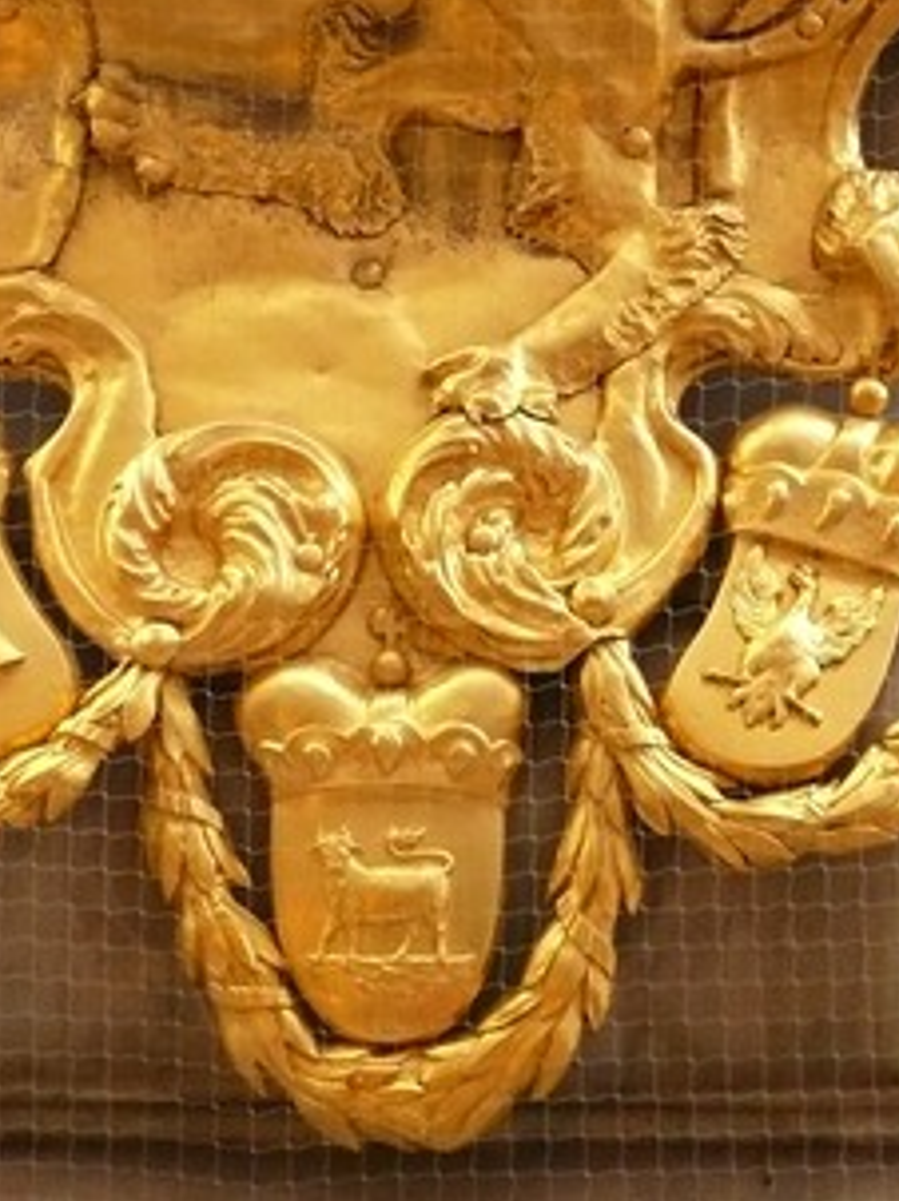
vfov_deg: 5.4
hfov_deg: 4.1
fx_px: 12588
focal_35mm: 363
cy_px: -219
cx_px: 207
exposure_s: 1/25
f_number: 3.6
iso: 400
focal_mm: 30.8
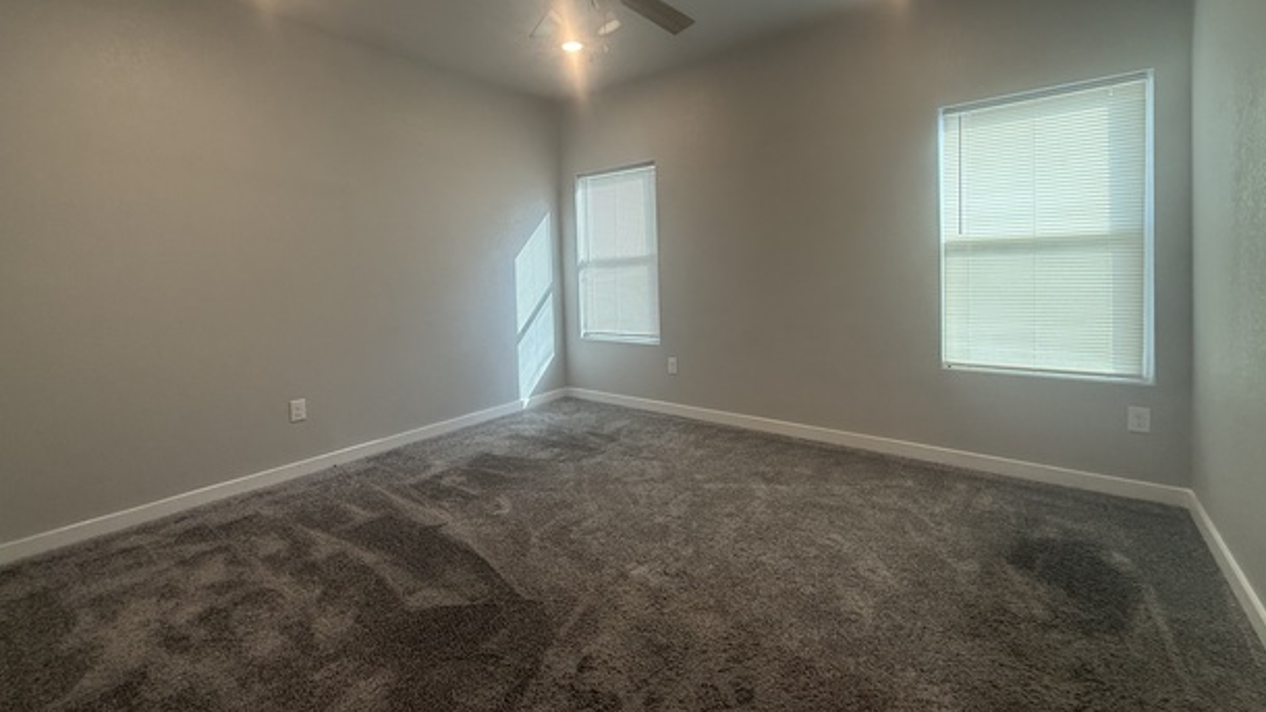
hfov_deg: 99.4
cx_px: 631
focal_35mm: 16
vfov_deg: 66.4
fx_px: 537
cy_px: 282
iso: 160
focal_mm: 2.22
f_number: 2.2
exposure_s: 1/120
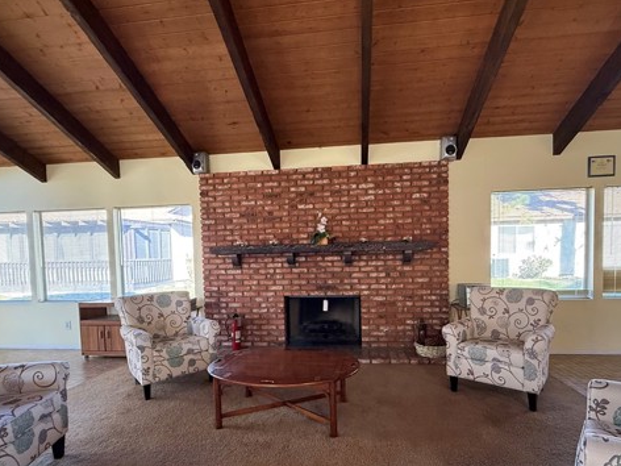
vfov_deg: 68.0
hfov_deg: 84.6
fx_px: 341
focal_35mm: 19
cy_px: 279
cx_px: 322
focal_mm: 2.22
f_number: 2.2
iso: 640
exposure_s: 1/120
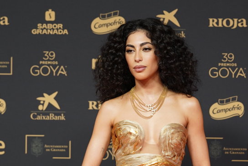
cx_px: 150
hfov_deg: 11.2
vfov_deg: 7.5
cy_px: 104
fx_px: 1268
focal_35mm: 184
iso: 800
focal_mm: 97
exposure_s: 1/320
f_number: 4
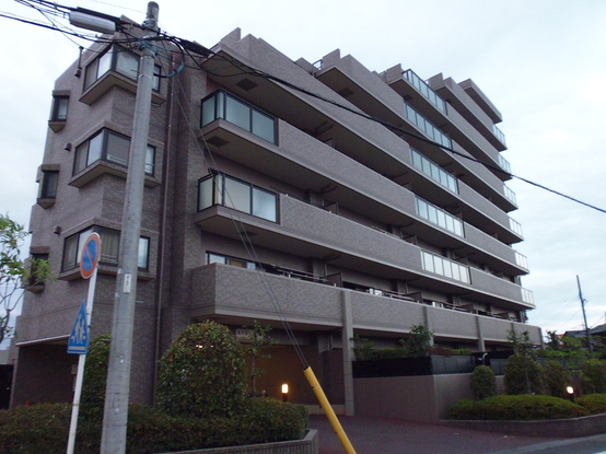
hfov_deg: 67.3
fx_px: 455
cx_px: 301
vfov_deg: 53.0
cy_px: 234
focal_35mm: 26
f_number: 2.8
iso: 320
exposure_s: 1/60
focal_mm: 4.3
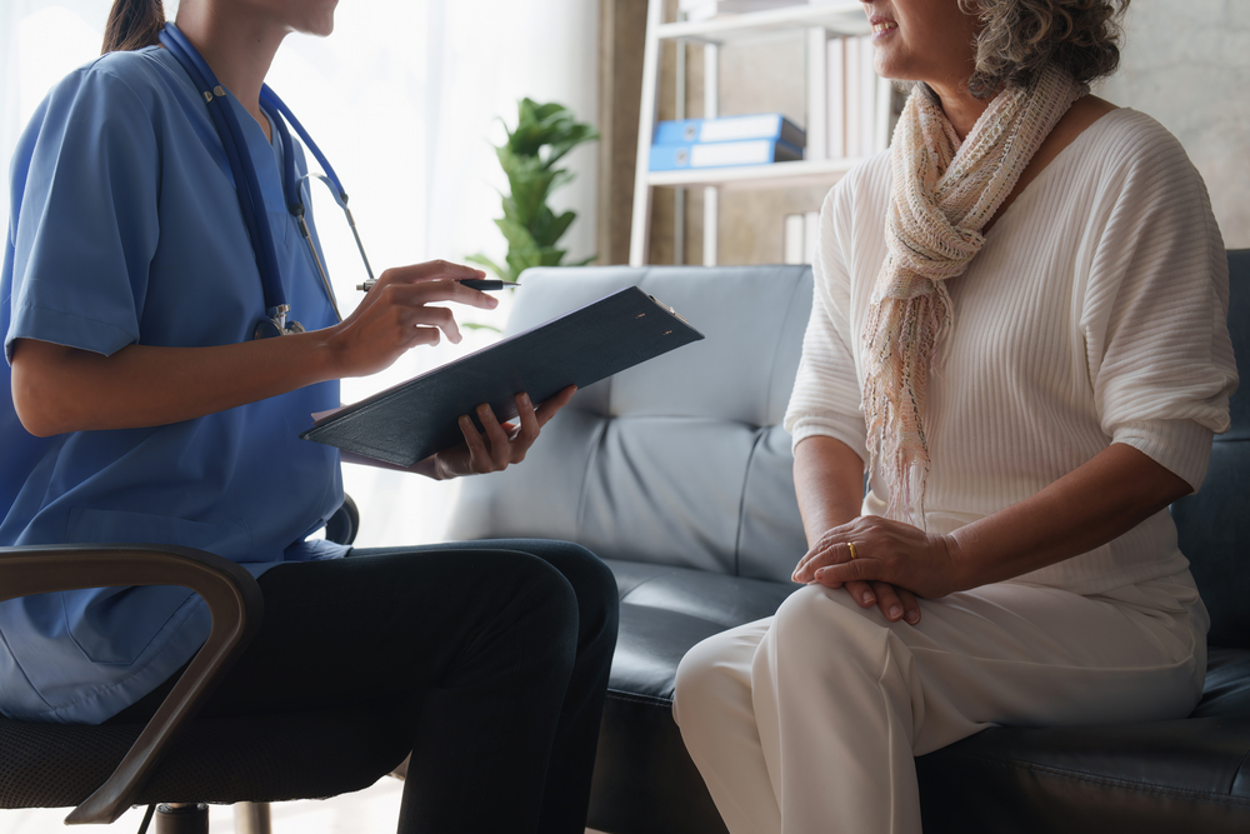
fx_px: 1736
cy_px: 417
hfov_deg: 39.6
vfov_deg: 27.0
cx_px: 625
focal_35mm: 50
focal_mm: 50
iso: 100
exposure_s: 1/80
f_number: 4
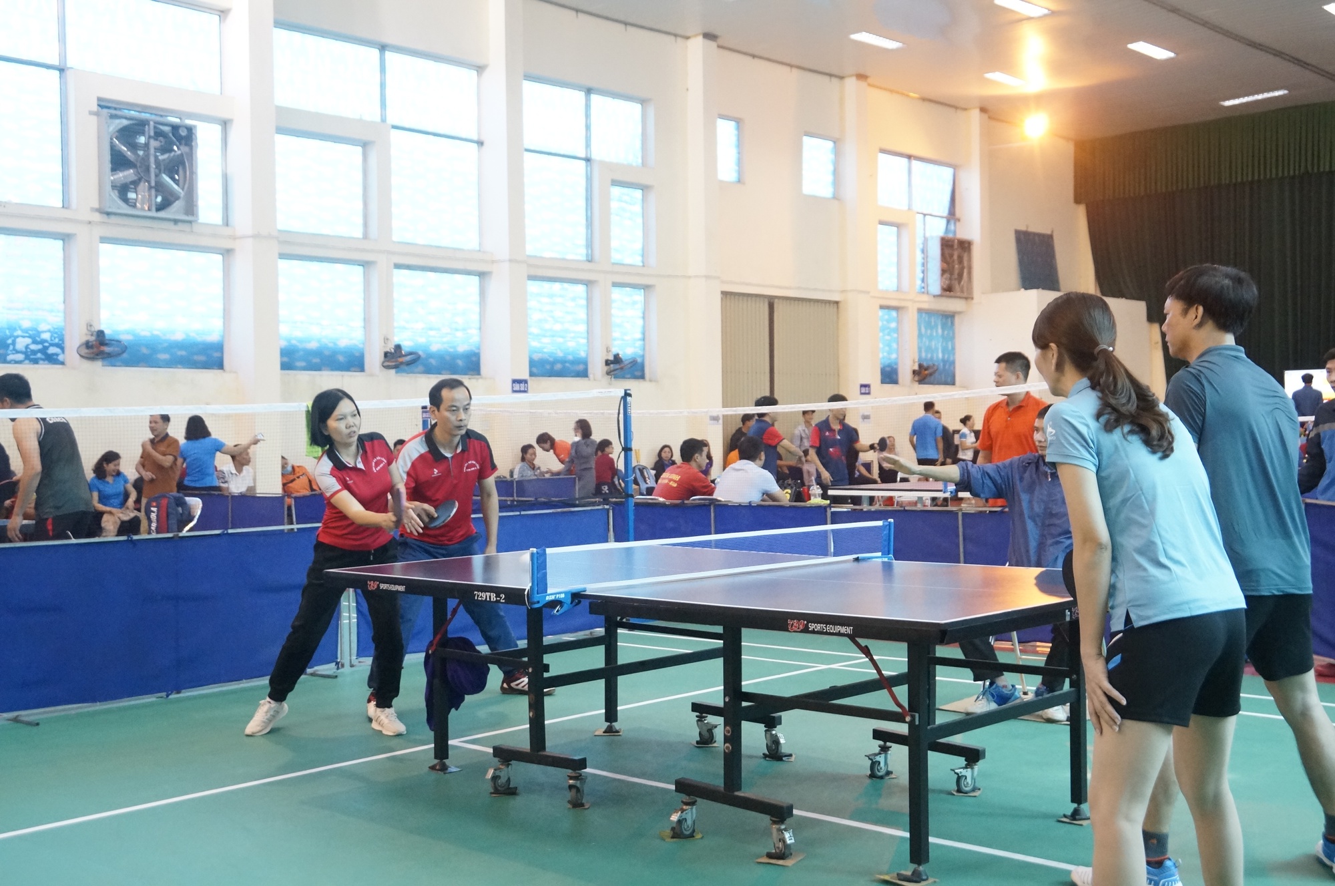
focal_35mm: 39
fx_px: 1444
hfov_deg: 49.6
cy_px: 443
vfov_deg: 34.1
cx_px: 668
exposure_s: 1/100
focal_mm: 26
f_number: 5.6
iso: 3200
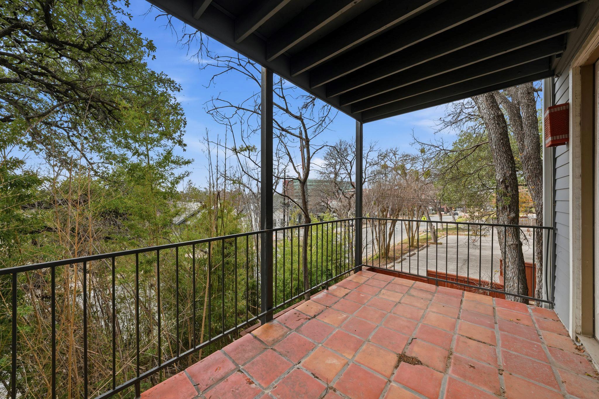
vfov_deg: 90.0
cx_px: 300
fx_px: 200
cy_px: 200
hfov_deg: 112.6
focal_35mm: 12
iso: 500
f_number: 8
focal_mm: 12
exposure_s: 1/3200
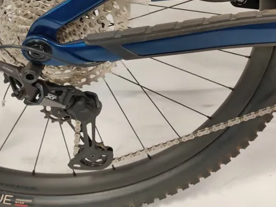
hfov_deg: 35.3
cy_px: 47
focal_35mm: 52
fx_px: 415
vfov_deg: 27.6
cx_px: 231
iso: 400
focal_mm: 4.75
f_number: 1.65
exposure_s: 1/33
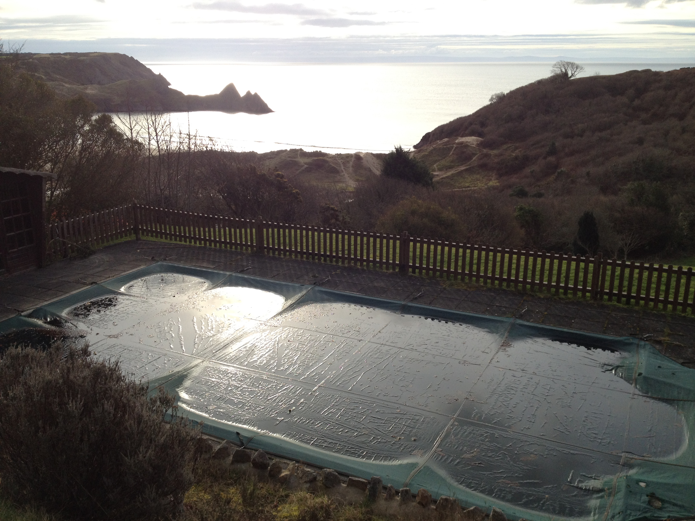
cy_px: 260
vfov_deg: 40.7
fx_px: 703
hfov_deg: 52.6
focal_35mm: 35
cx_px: 348
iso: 80
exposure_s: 1/1416
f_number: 2.4
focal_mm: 4.28
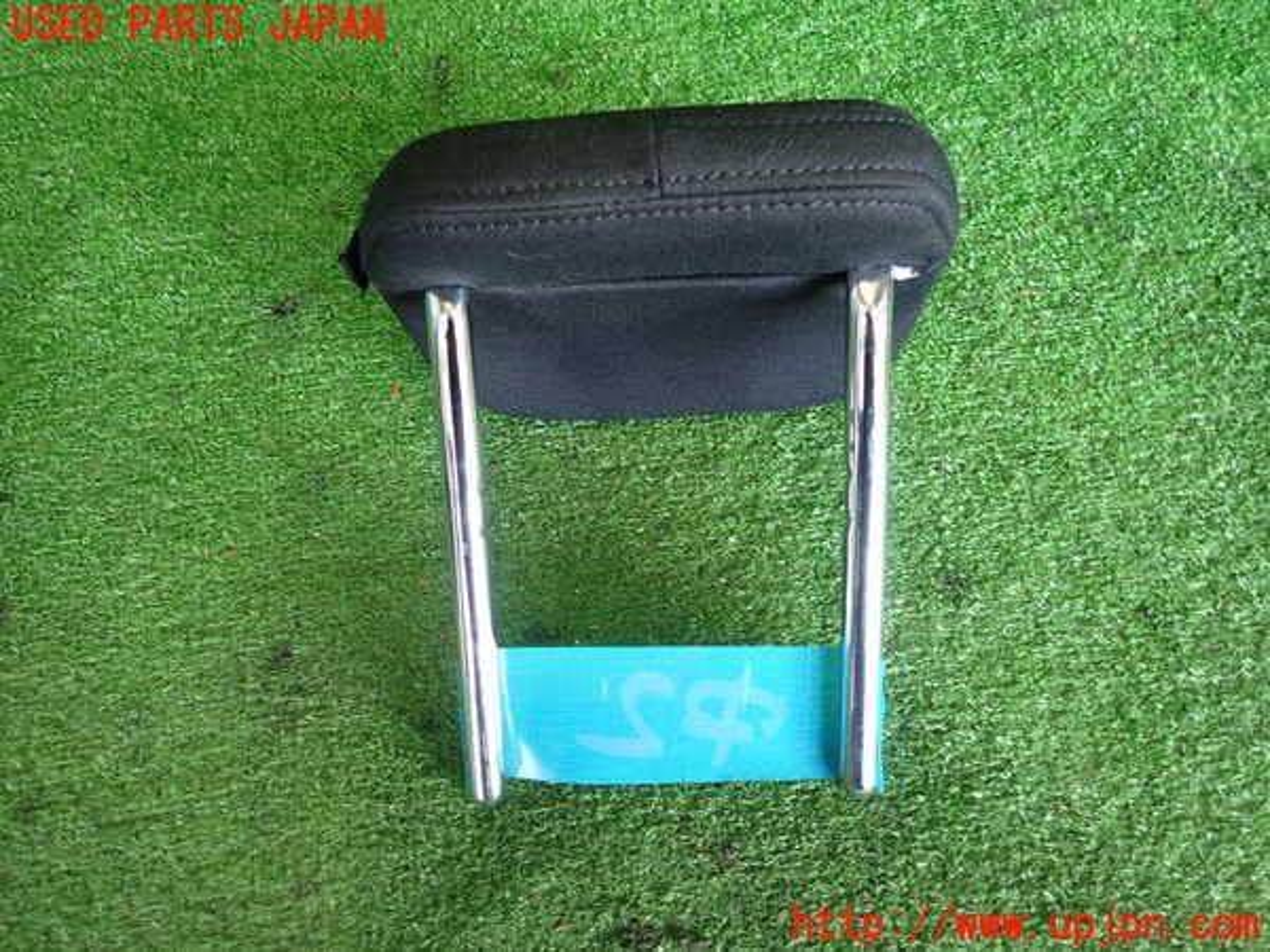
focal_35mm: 25
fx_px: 917
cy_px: 476
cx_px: 635
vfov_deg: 54.9
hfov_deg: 69.4
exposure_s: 1/40
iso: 200
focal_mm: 4.5
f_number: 2
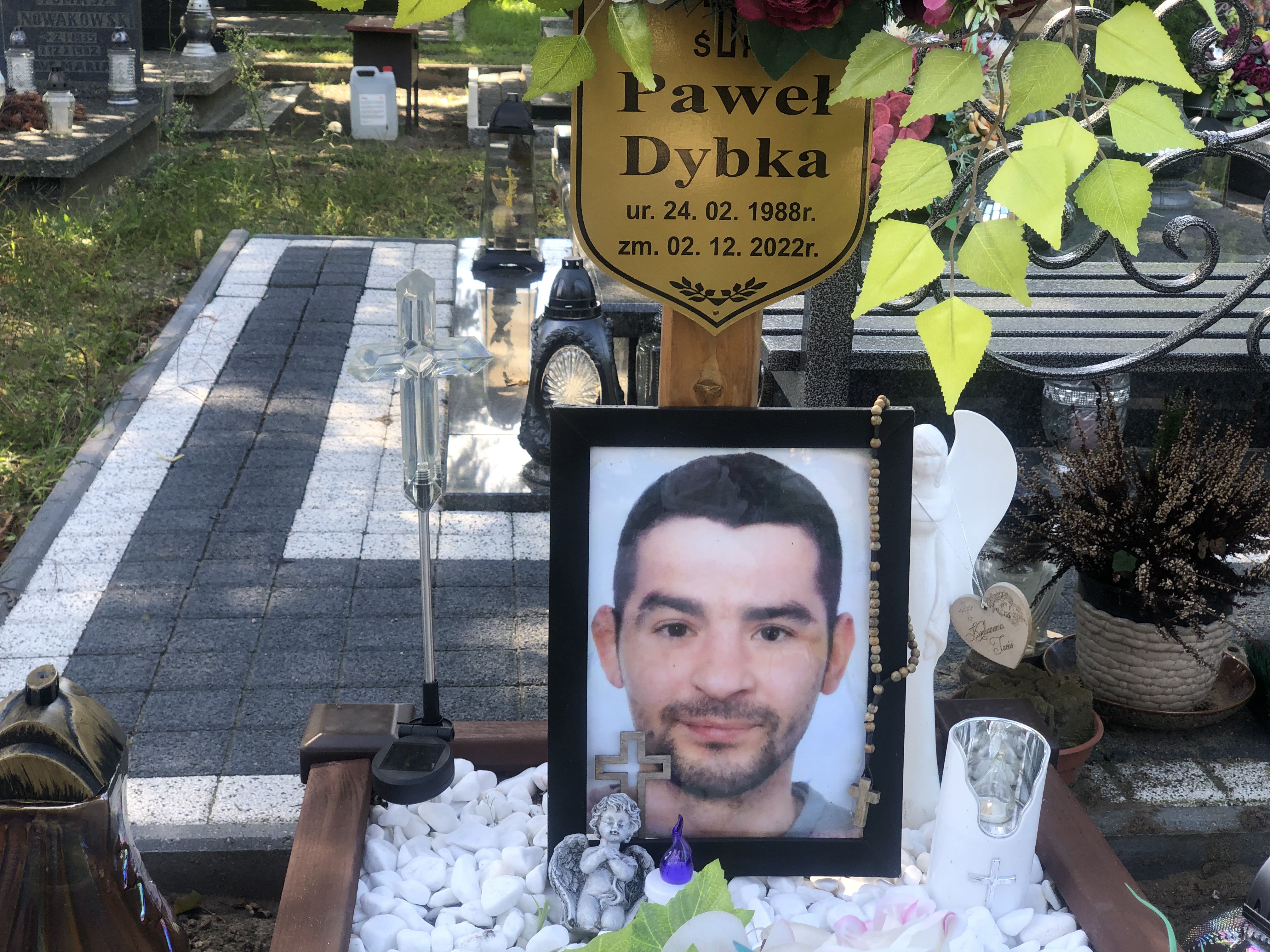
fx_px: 1908
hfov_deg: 36.8
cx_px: 635
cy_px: 476
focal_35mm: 52
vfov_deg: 28.0
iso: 16
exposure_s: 1/121
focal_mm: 6
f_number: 2.4
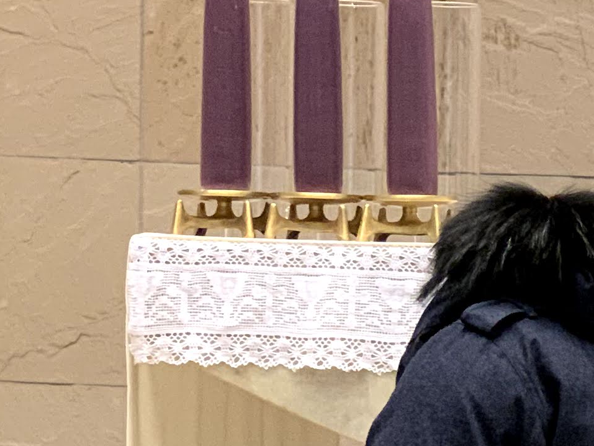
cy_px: 685
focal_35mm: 219
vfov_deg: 6.7
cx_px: 918
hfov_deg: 8.8
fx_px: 3758
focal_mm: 6
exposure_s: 1/60
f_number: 2.4
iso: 250
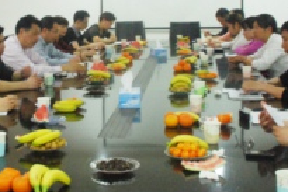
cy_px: 49
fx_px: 584
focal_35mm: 73
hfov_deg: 27.3
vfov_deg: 18.6
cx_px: 76
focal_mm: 20
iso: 1600
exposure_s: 1/15
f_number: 3.8
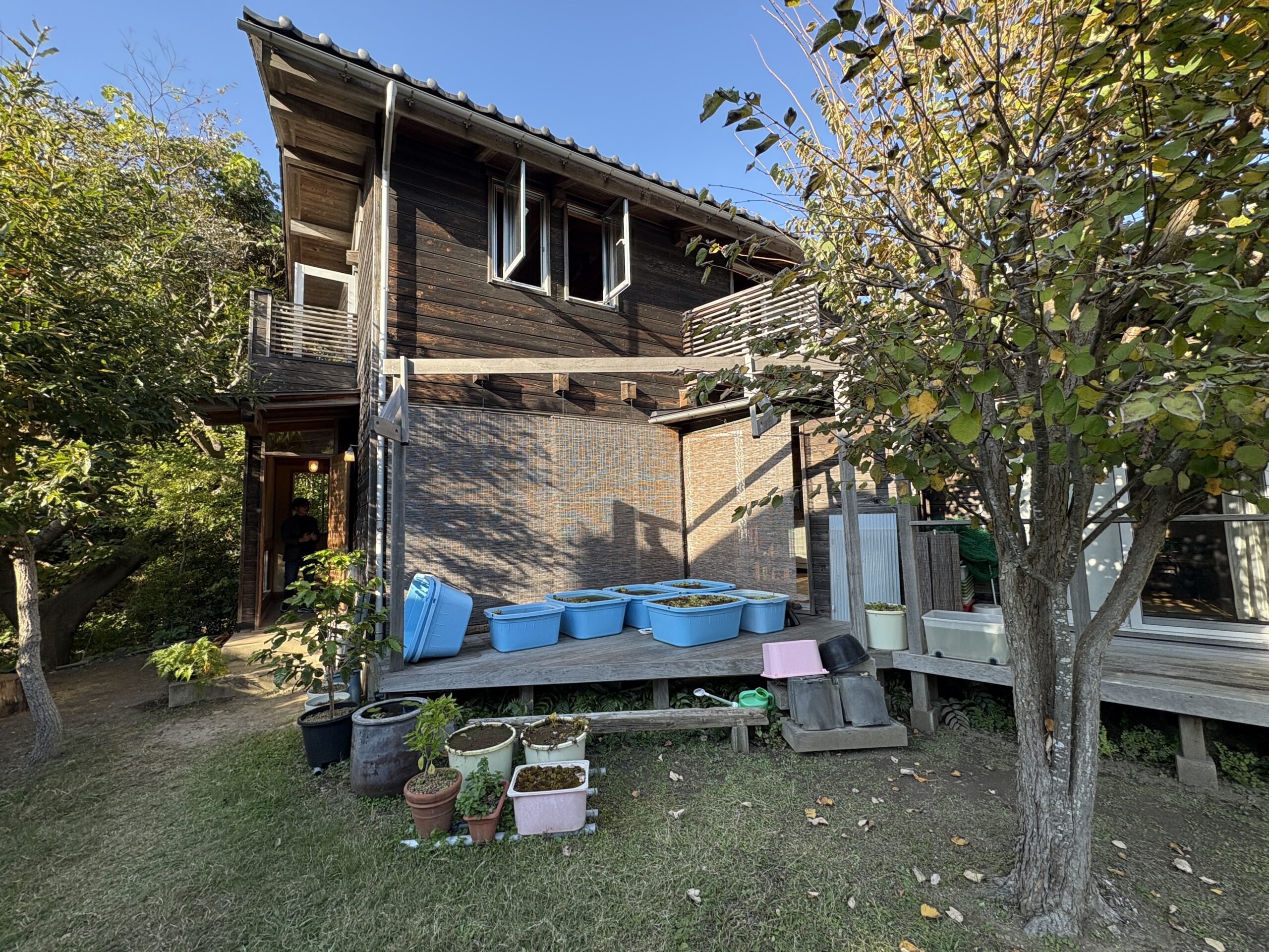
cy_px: 476
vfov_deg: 85.7
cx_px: 634
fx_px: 513
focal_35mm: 14
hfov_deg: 102.1
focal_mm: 2.22
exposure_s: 1/287
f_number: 2.2
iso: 40
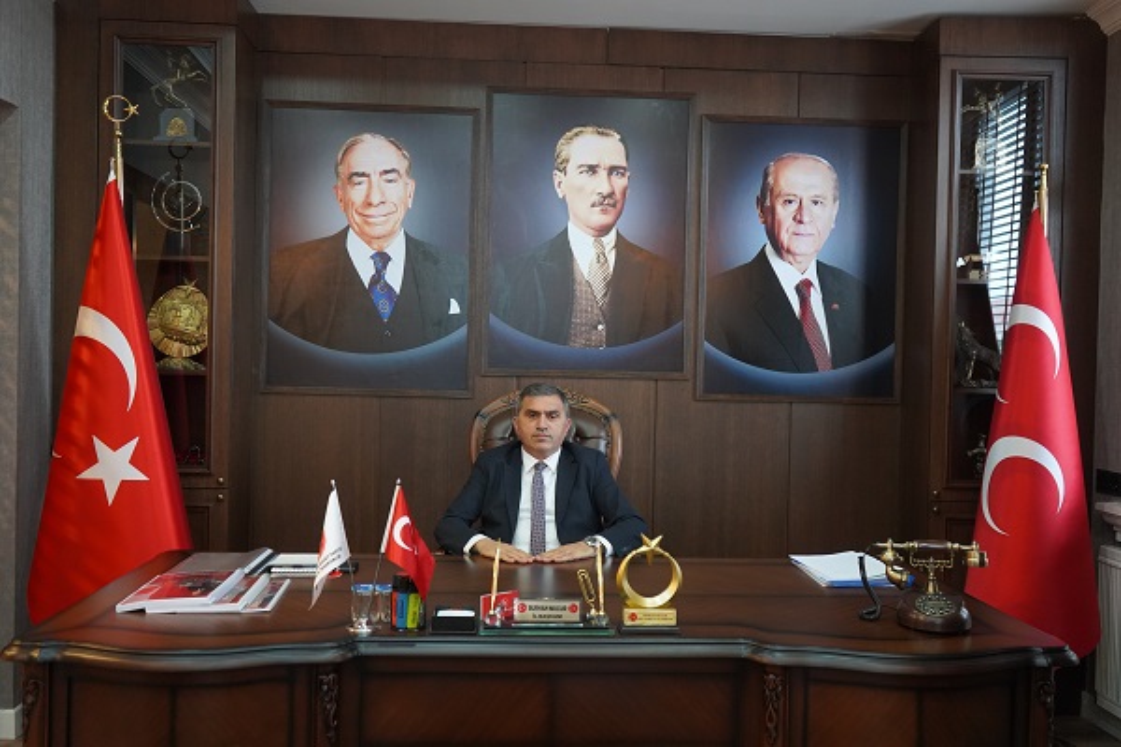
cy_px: 374
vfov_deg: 43.6
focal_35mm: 30
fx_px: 934
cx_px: 560
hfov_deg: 61.9
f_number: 4
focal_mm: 30
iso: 4000
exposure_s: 1/160
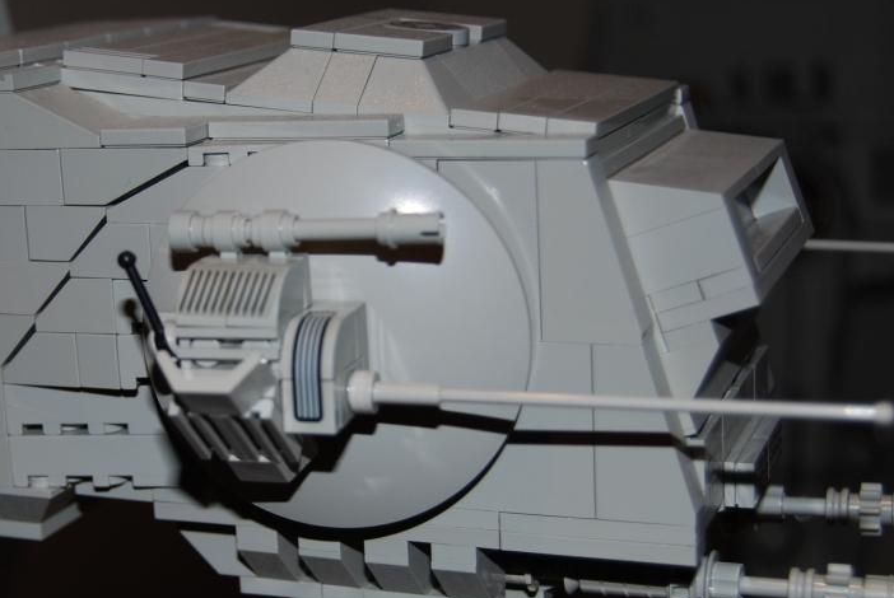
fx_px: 1740
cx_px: 262
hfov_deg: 28.5
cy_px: 328
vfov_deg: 19.5
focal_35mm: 70
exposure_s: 1/125
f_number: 4.5
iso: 100
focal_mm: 32
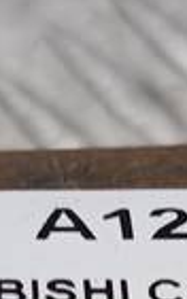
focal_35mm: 200
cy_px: 464
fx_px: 1632
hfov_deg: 6.6
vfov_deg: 10.1
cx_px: 98
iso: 50
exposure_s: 1/50
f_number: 1.8
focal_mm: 3.98
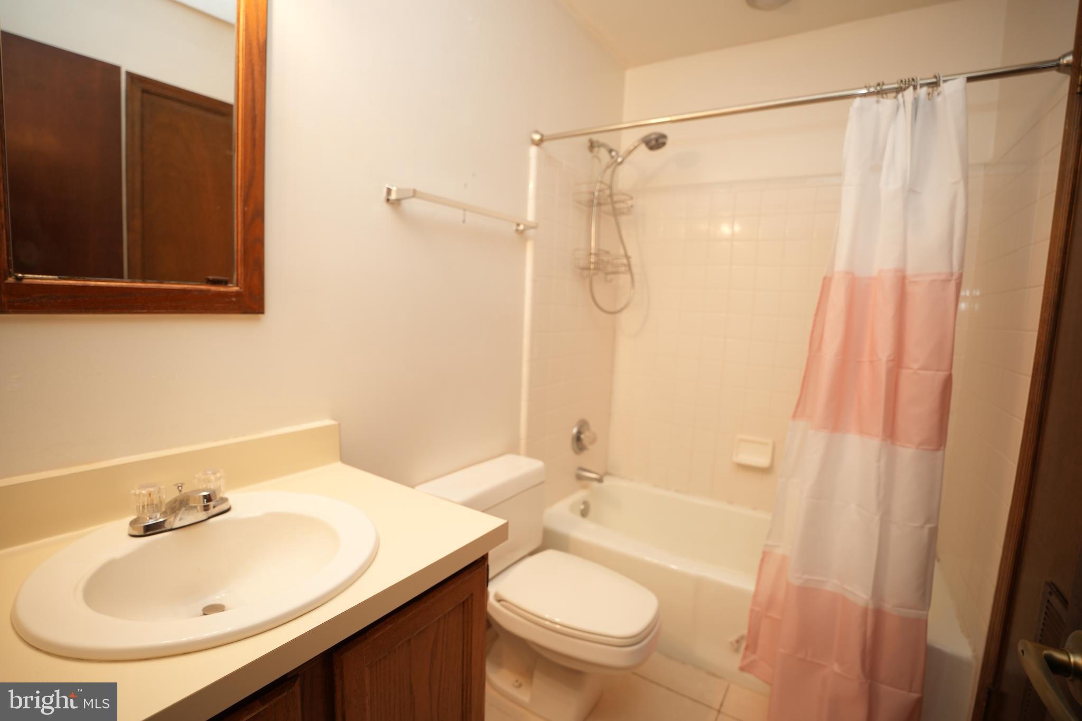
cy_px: 360
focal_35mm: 16
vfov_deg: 73.7
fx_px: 481
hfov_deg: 96.7
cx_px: 541
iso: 400
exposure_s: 1/60
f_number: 2.8
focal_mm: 16
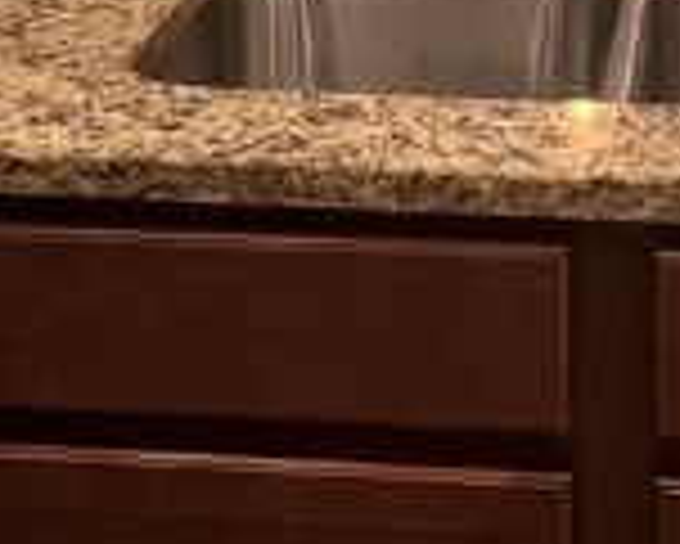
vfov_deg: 15.7
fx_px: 1732
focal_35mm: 86
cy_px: -391
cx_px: 572
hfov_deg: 21.8
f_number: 1.8
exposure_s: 1/120
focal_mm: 1.57
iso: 250
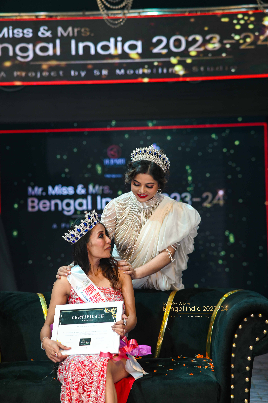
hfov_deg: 16.1
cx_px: 134
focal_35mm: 85
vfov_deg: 23.9
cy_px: 202
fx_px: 950
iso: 250
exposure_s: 1/250
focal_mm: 85
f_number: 2.2
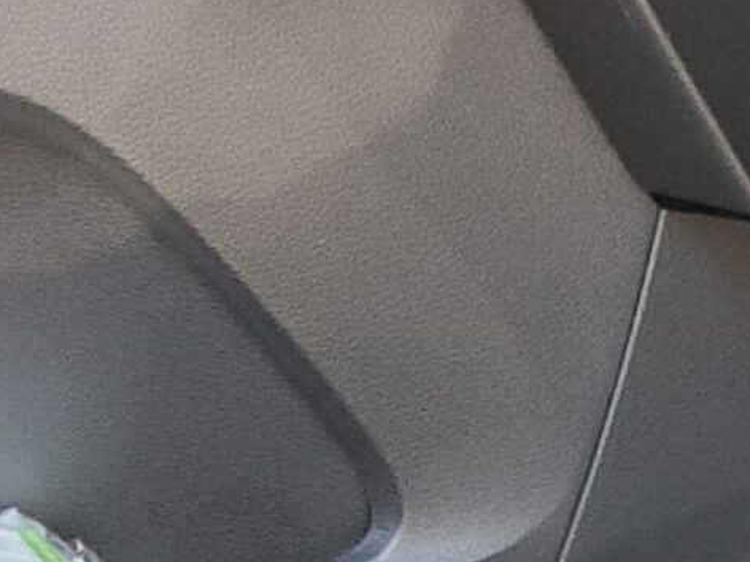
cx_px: 1114
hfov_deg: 13.2
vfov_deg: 8.9
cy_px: 1594
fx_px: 3055
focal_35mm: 141
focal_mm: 4.3
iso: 320
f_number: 2.4
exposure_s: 1/39
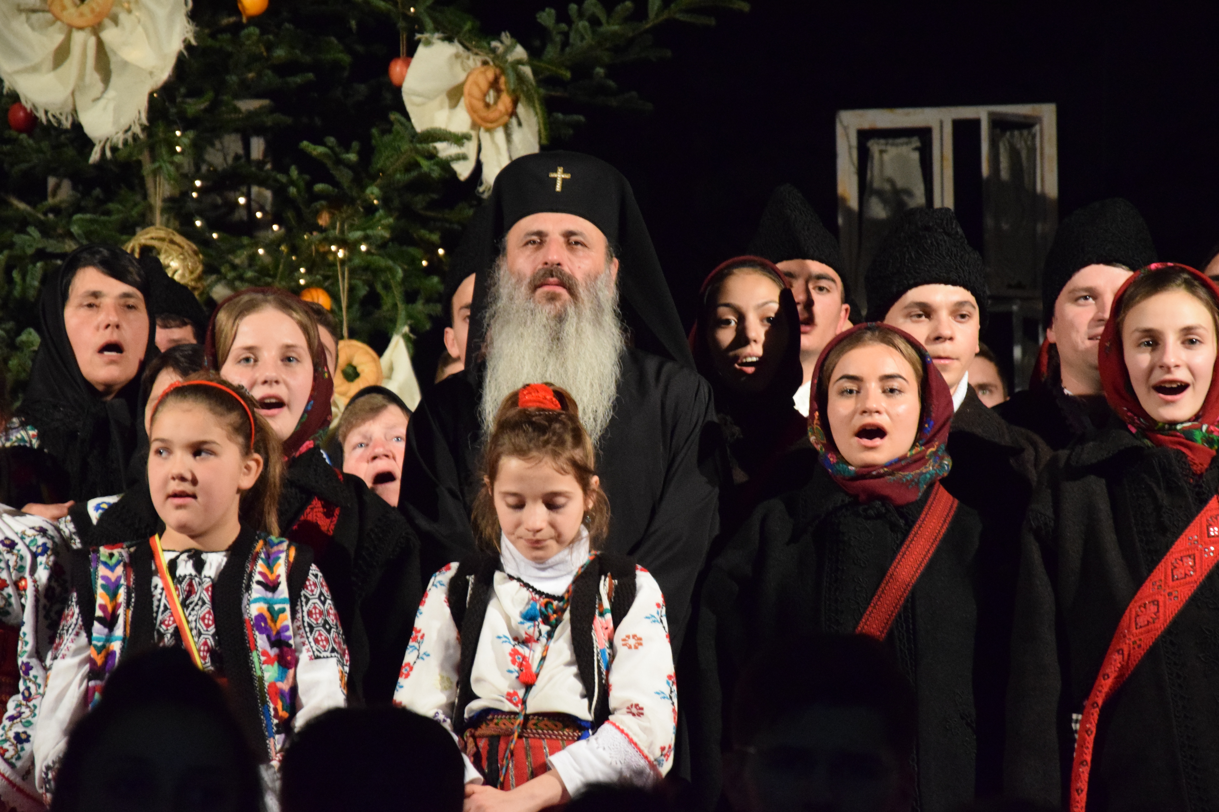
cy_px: 406
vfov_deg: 8.7
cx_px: 610
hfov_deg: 13.0
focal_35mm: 158
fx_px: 5333
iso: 6400
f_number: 6.3
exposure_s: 1/80
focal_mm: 105
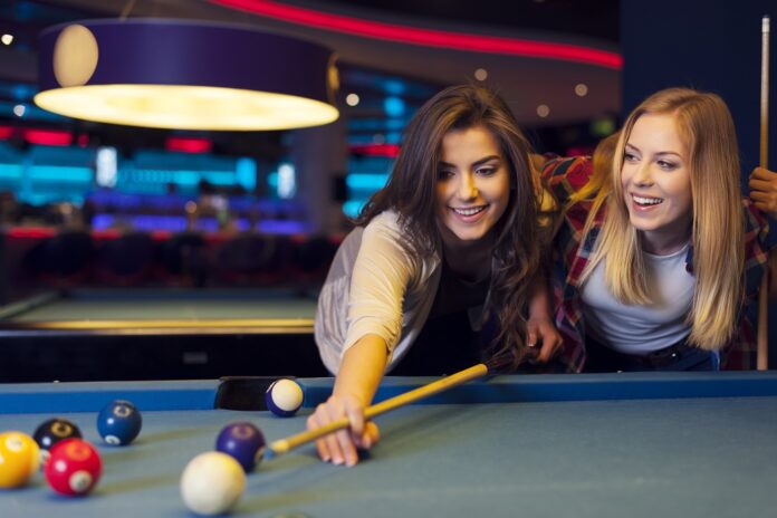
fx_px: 1079
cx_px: 388
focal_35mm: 50
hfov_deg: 39.6
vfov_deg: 27.0
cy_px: 259
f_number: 2.5
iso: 100
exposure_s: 1/125
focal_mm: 50
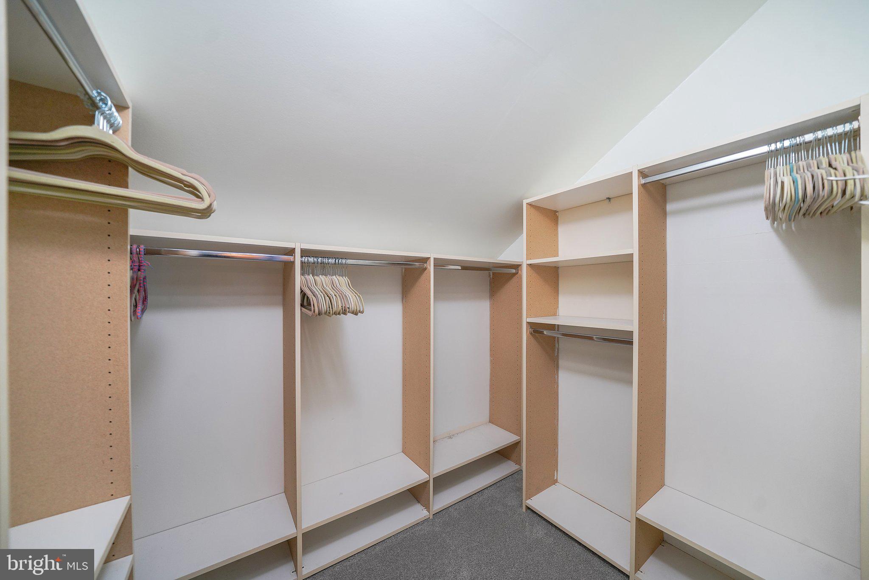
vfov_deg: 90.0
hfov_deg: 112.6
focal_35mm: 12
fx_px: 290
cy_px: 290
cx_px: 434
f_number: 4
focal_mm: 12
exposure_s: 1/30
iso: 400
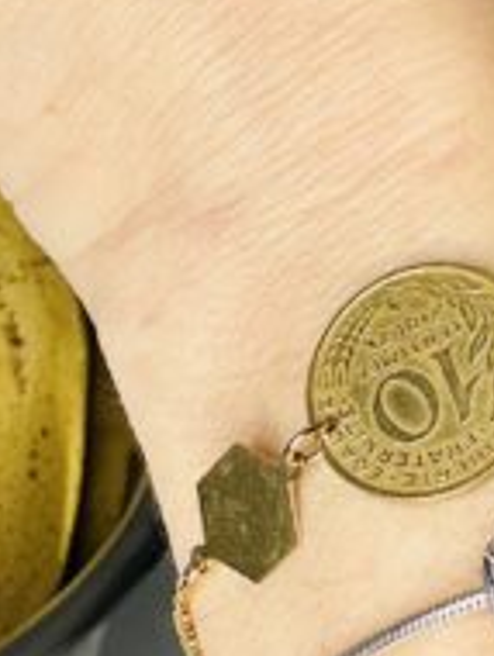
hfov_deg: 11.7
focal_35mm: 126
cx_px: 415
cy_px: 228
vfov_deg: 15.6
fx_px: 2392
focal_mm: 2.69
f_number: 1.9
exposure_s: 1/60
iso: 100
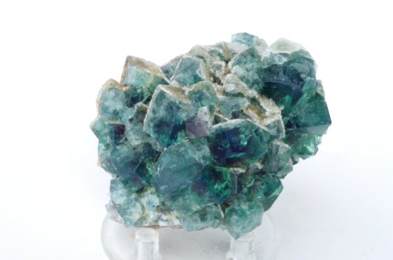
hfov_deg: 28.1
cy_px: 130
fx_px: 784
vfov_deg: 18.8
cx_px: 196
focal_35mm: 72
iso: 100
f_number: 5.6
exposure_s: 1/2.5
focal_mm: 47.5
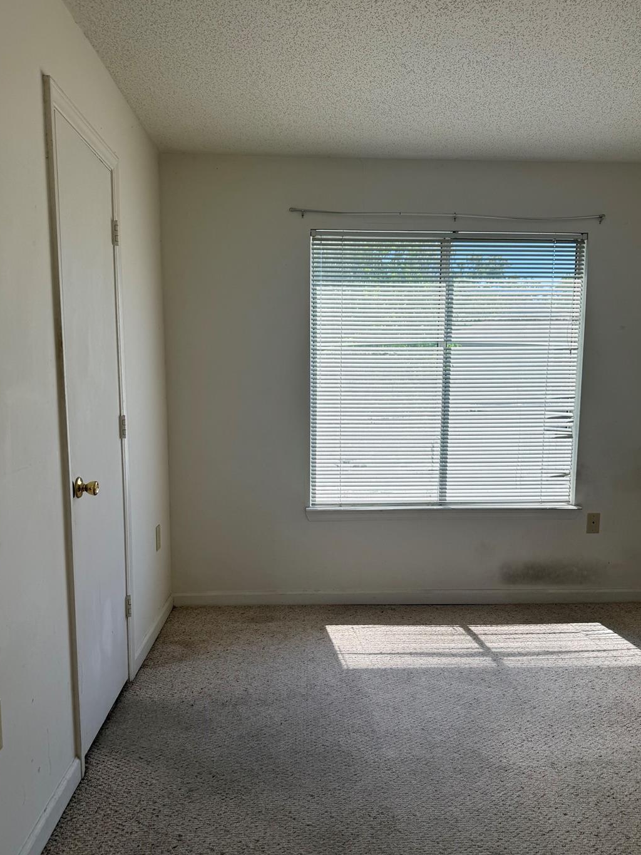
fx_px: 667
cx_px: 342
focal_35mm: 27
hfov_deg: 51.3
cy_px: 470
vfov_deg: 65.2
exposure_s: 1/1139
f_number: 1.78
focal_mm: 6.76
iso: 80
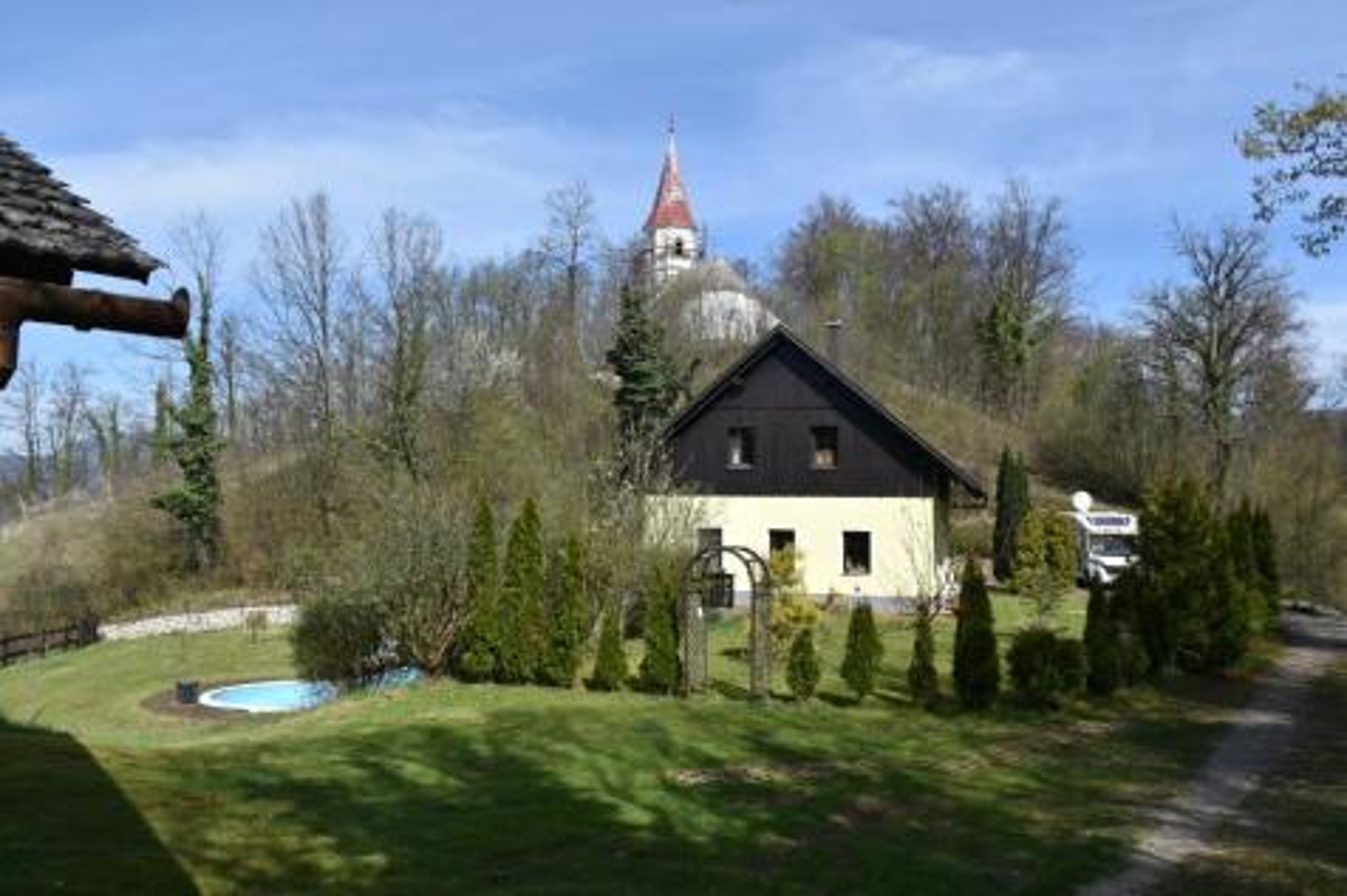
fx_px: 1010
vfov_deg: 47.9
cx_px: 674
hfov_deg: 67.4
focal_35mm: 27
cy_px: 448
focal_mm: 18
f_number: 9
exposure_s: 1/400
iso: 200
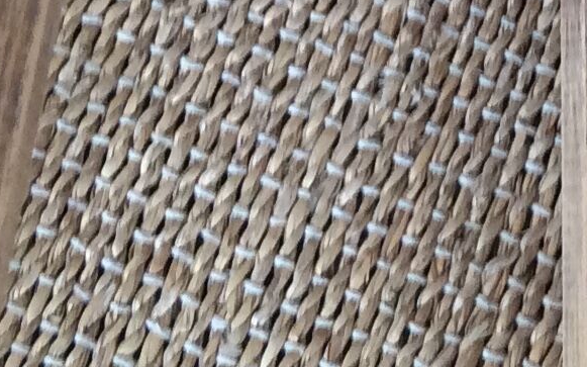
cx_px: 490
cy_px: -320
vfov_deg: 8.3
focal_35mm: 151
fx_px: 2415
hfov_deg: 13.8
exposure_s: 1/25
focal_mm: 3.3
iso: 80
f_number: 2.4
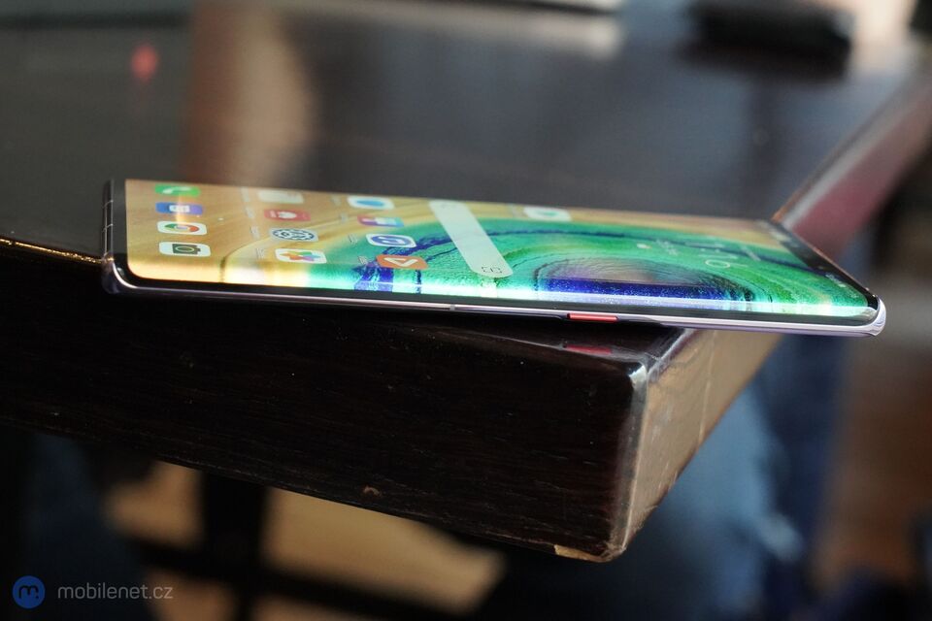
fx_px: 1709
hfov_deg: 30.5
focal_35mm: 66
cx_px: 466
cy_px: 310
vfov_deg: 20.6
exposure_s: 1/200
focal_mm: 66
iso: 12800
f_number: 7.1
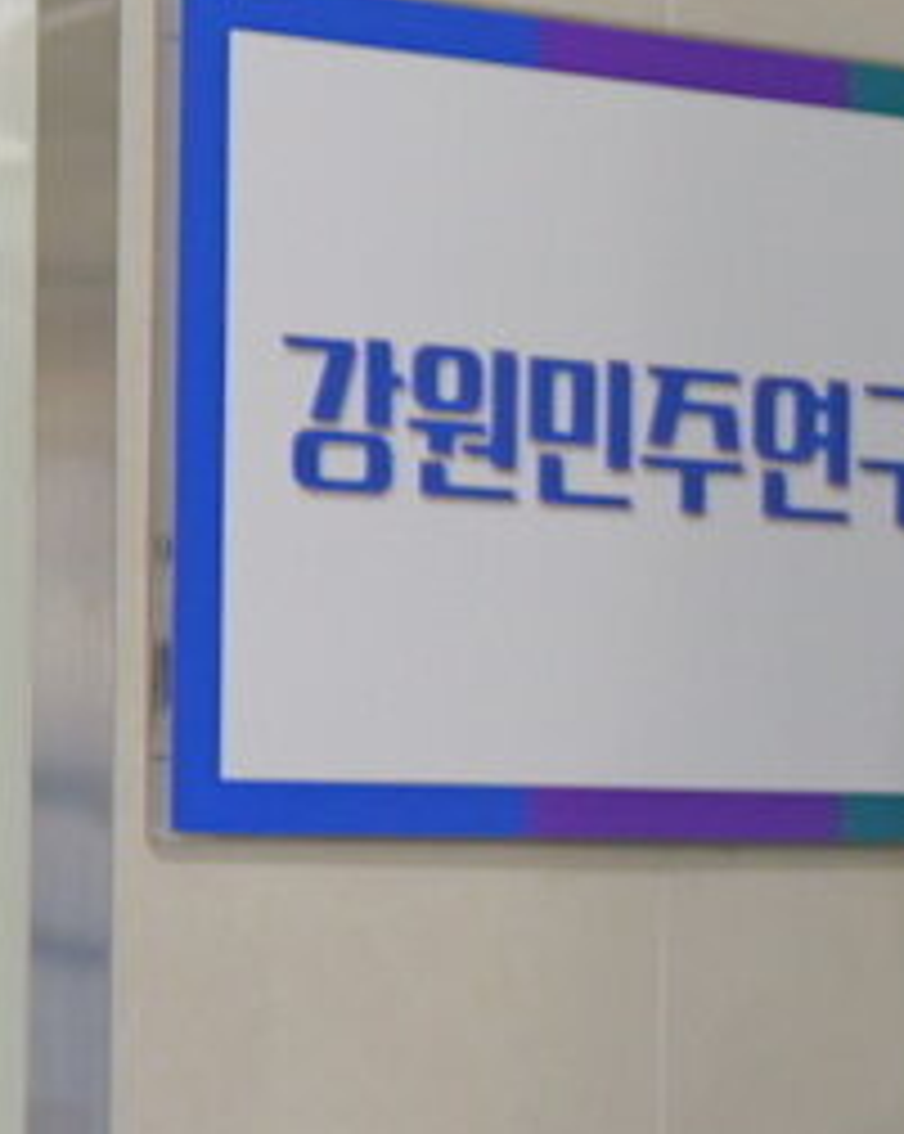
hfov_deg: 7.2
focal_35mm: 188
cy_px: 803
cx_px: 2824
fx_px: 6299
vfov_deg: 10.3
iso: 2000
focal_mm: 31
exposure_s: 1/200
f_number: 2.8
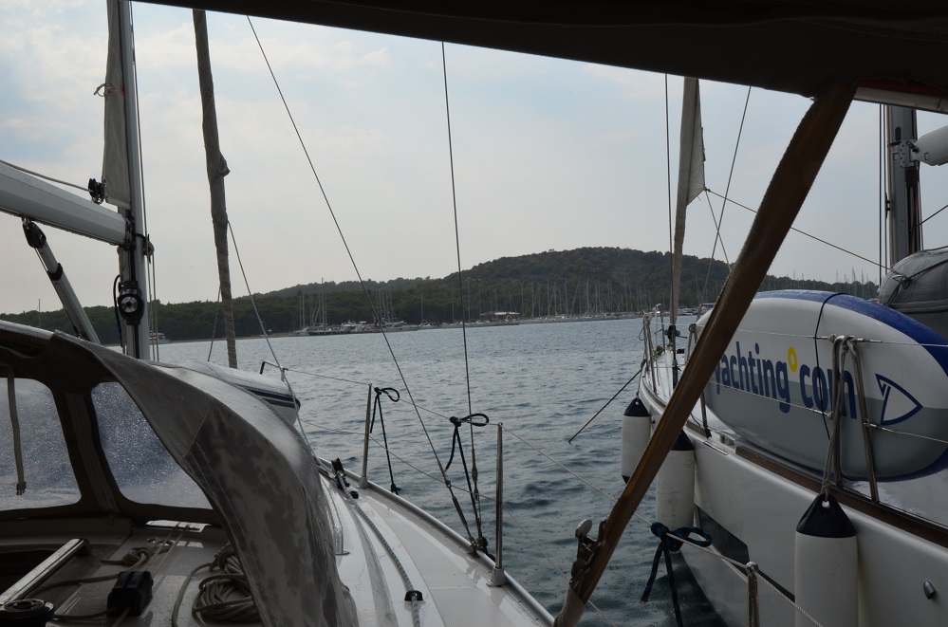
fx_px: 946
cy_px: 314
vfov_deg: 36.7
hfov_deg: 53.2
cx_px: 474
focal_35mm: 36
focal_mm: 24
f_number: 22
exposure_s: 1/60
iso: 140
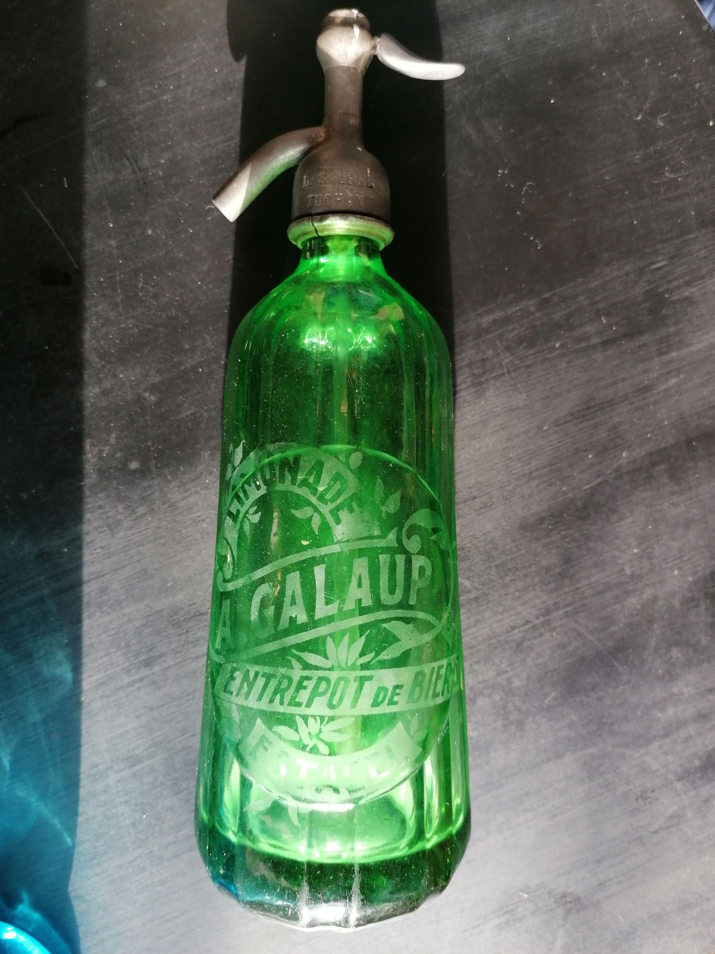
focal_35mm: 27
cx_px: 358
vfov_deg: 65.3
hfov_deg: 51.4
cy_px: 477
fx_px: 744
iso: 80
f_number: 1.8
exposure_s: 1/100
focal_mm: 4.75
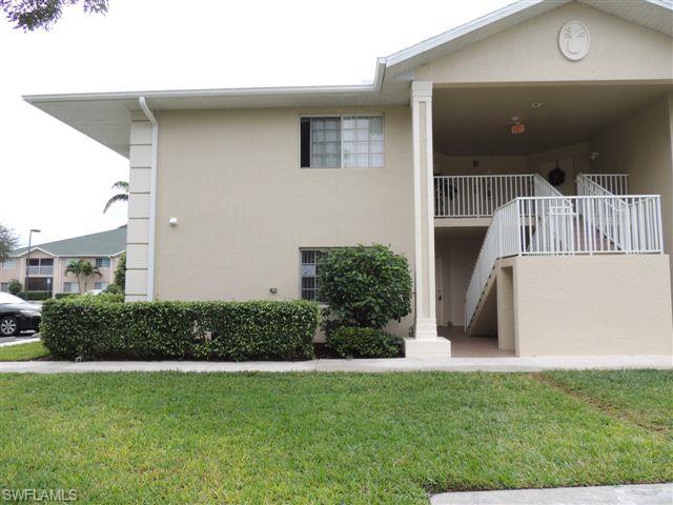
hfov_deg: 71.6
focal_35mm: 24
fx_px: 467
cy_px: 252
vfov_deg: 56.8
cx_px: 336
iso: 100
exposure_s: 1/320
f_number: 3
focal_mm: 4.3
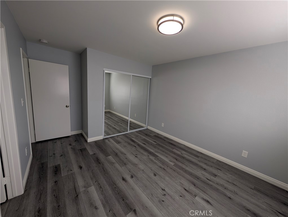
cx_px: 144
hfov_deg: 110.5
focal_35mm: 12
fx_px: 100
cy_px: 108
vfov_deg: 94.6
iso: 41
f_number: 1.7
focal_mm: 2.02
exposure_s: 1/132
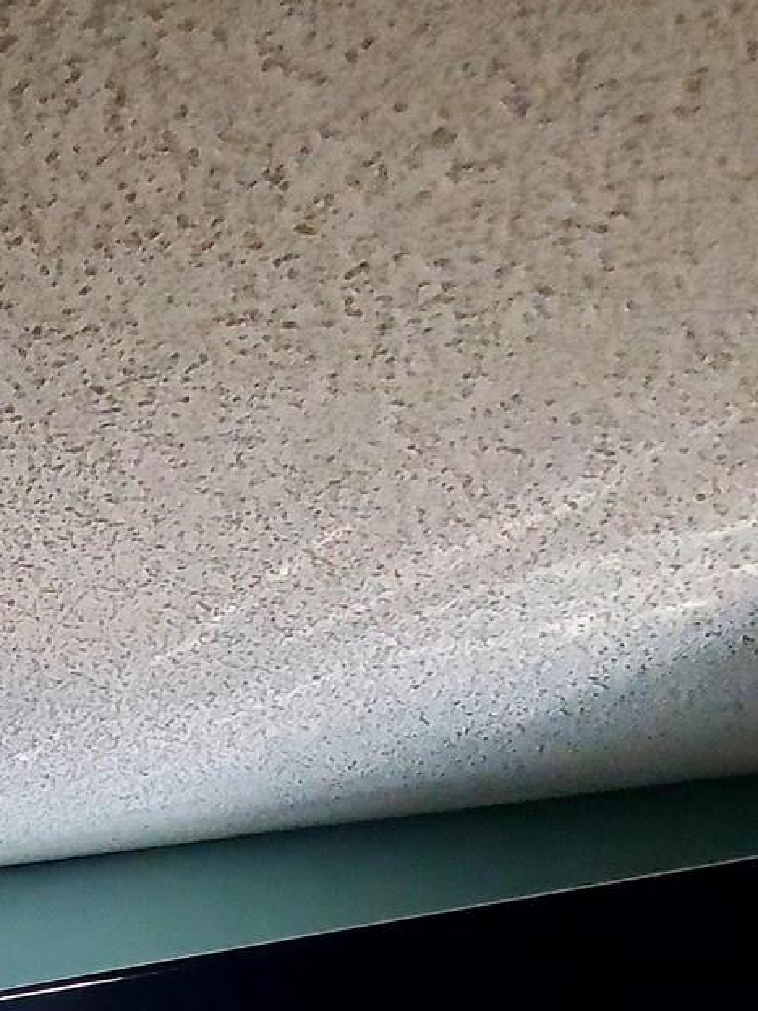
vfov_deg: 25.9
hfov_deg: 23.2
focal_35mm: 48
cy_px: 1607
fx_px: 1401
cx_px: -432
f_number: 2.2
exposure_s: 1/55
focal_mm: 1.8
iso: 250
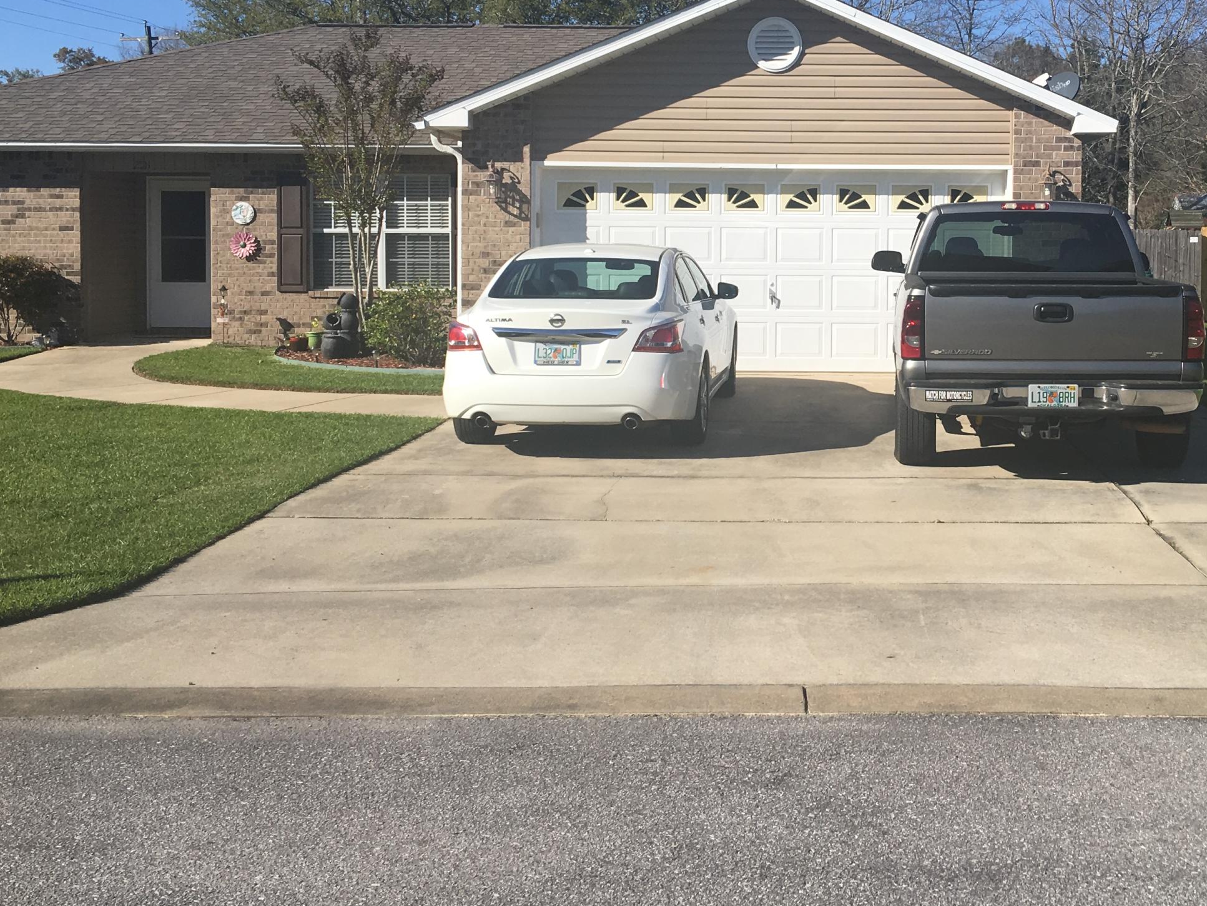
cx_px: 816
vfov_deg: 32.0
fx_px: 1569
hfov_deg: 41.5
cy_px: 313
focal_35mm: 45
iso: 25
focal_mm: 4.15
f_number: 2.2
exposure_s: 1/1637
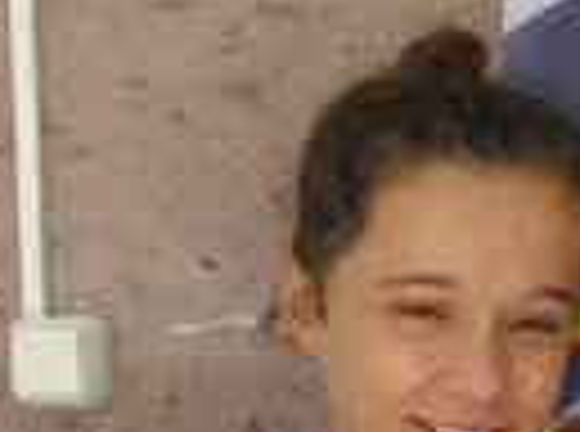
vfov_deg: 14.7
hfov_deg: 18.2
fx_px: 1554
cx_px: 928
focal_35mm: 93
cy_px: 644
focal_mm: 5
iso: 100
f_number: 3.5
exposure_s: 1/125
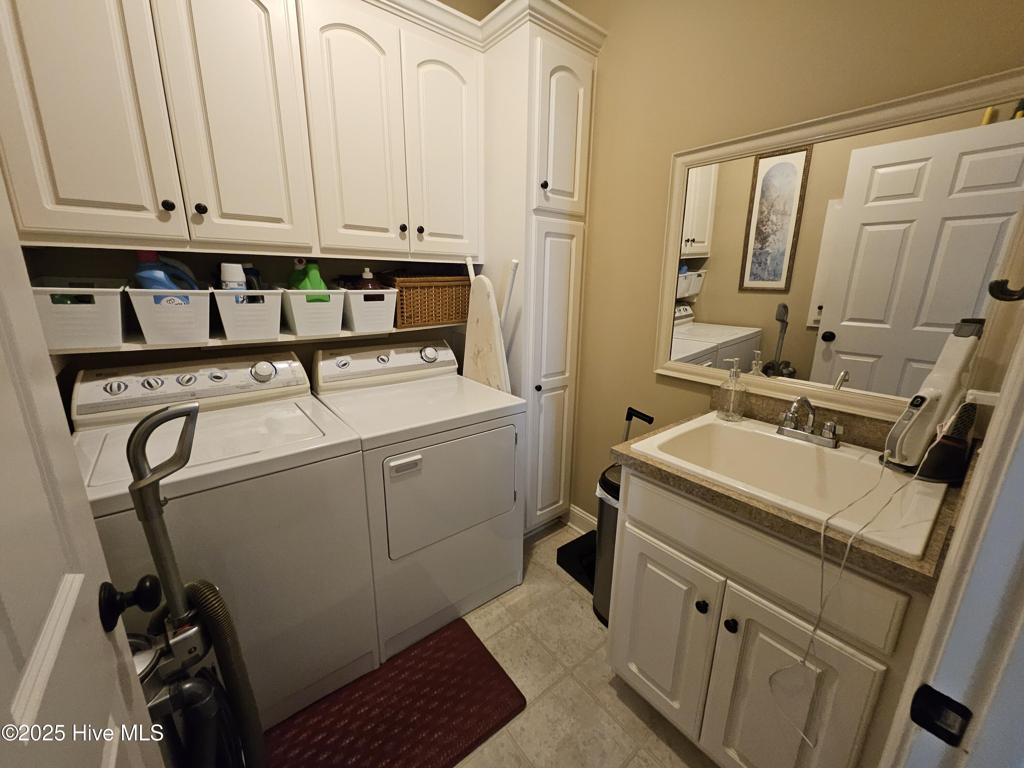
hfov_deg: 106.2
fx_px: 385
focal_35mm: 13
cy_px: 384
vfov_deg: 89.9
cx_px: 512
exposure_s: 1/30
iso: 400
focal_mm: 1.74
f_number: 2.2
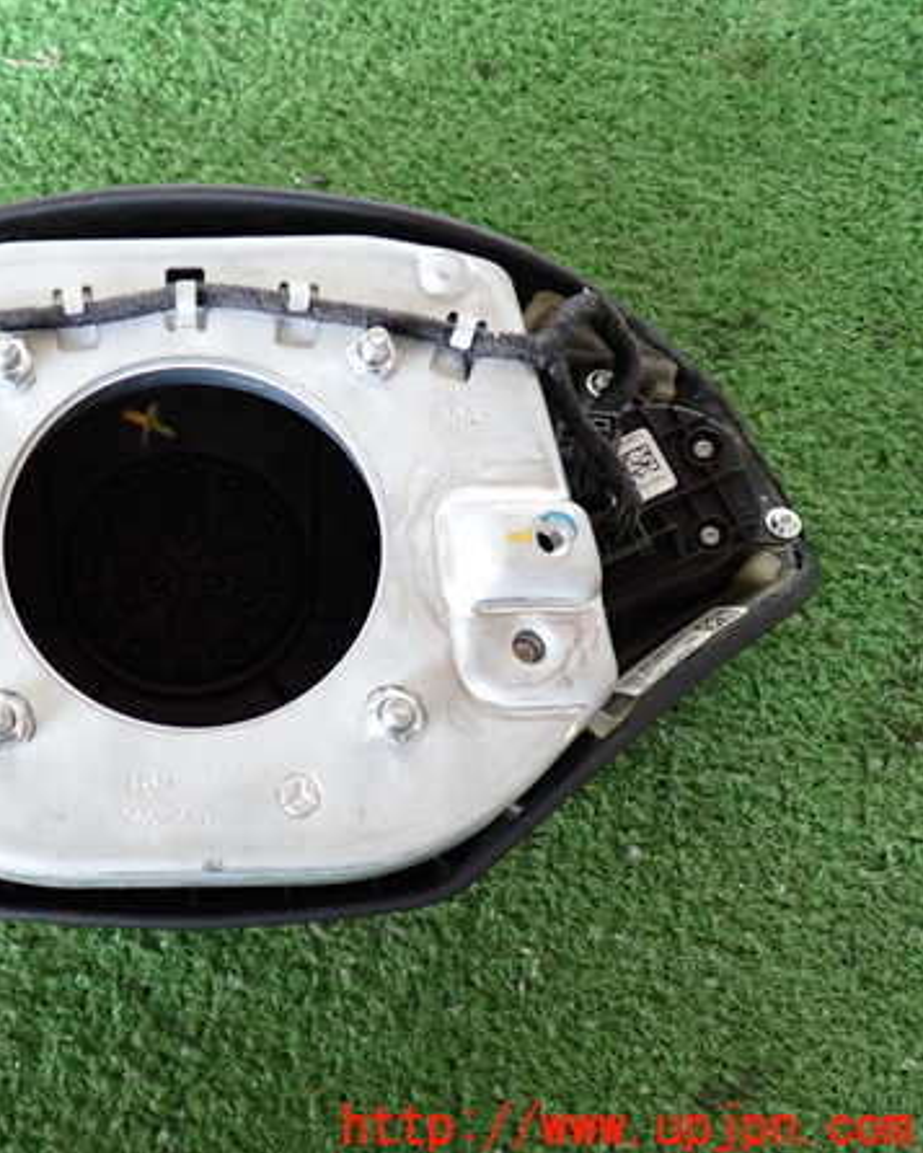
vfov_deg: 43.8
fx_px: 1434
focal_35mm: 42
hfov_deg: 34.3
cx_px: 150
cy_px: 579
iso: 400
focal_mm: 5.79
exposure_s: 1/30
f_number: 2.4
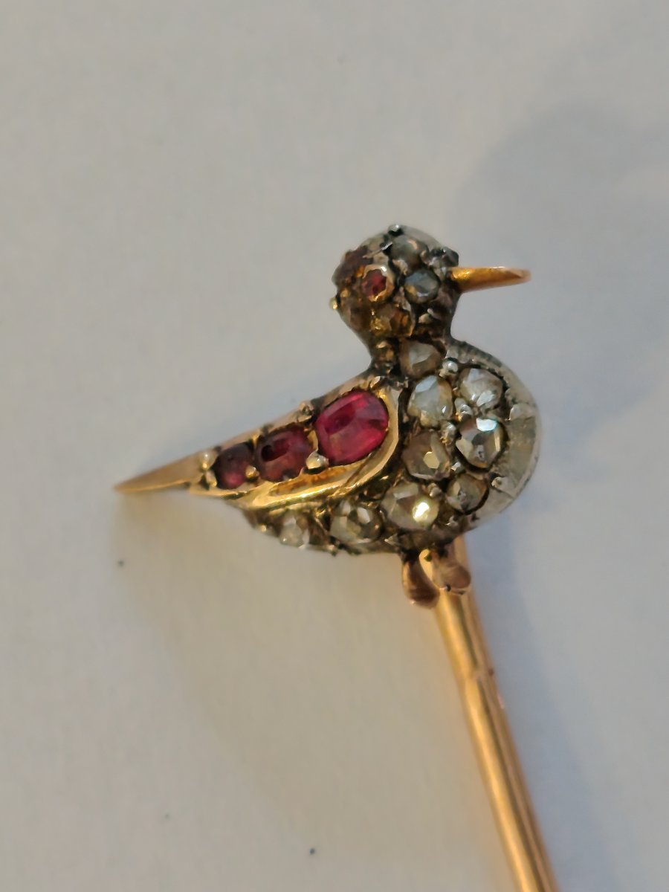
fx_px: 1958
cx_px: 334
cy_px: 446
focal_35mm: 76
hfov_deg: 19.4
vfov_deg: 25.7
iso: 904
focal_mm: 5.25
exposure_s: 1/25
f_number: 1.75
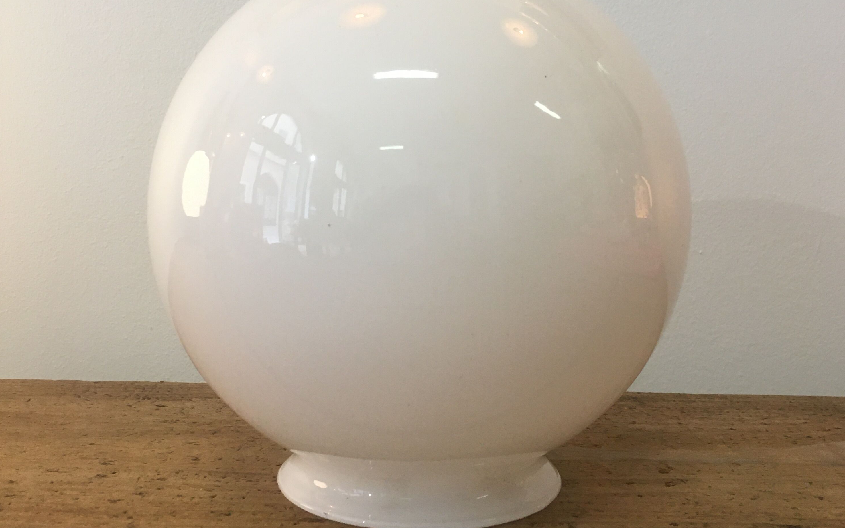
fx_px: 967
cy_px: 145
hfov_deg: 47.2
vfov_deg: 30.1
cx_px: 430
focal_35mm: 42
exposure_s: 1/33
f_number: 2.2
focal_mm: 4.15
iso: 50
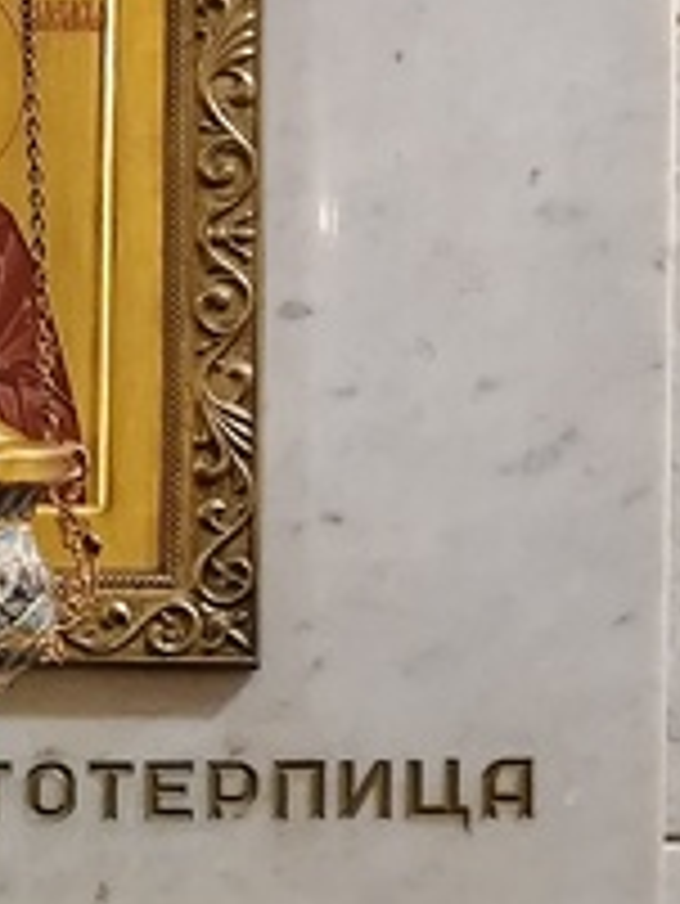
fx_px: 4526
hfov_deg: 8.5
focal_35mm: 173
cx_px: -151
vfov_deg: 11.1
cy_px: 1282
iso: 2000
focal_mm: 6.19
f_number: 1.65
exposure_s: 1/20
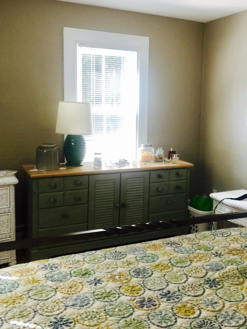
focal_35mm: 38
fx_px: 361
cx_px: 137
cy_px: 149
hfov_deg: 37.7
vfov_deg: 48.9
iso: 40
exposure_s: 1/30
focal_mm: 4.15
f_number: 2.2
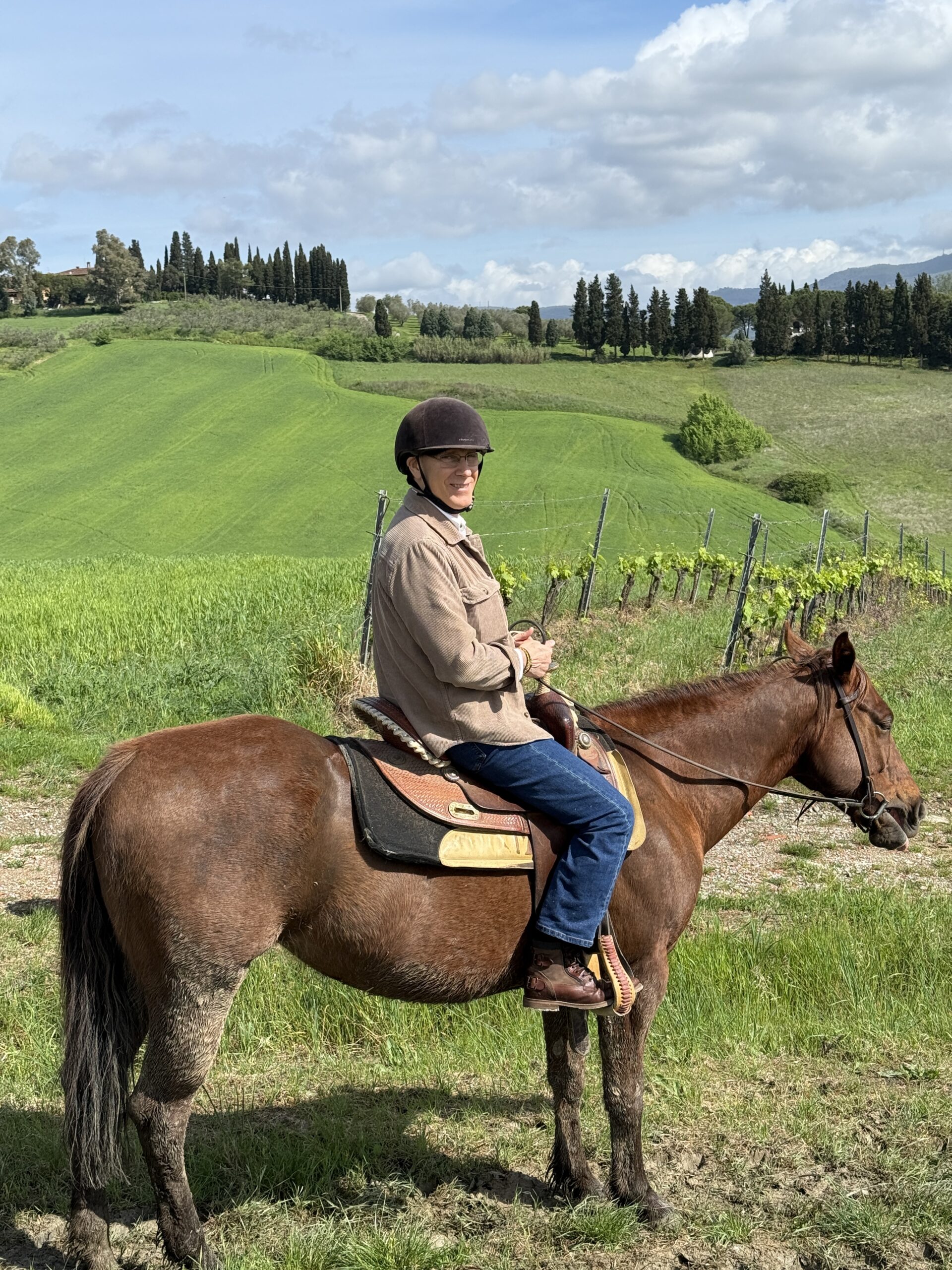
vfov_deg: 39.7
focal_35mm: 48
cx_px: 476
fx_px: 1760
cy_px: 635
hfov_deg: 30.3
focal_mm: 6.76
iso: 64
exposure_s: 1/3534
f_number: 1.78
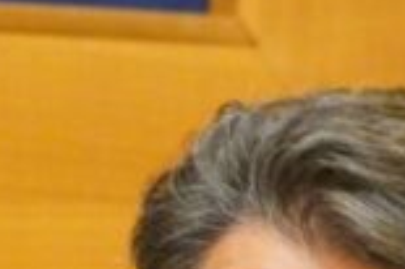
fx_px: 14902
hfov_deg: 1.6
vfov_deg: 1.0
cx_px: 387
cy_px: 601
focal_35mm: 1326
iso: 8000
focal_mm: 179
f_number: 5.6
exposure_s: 1/125
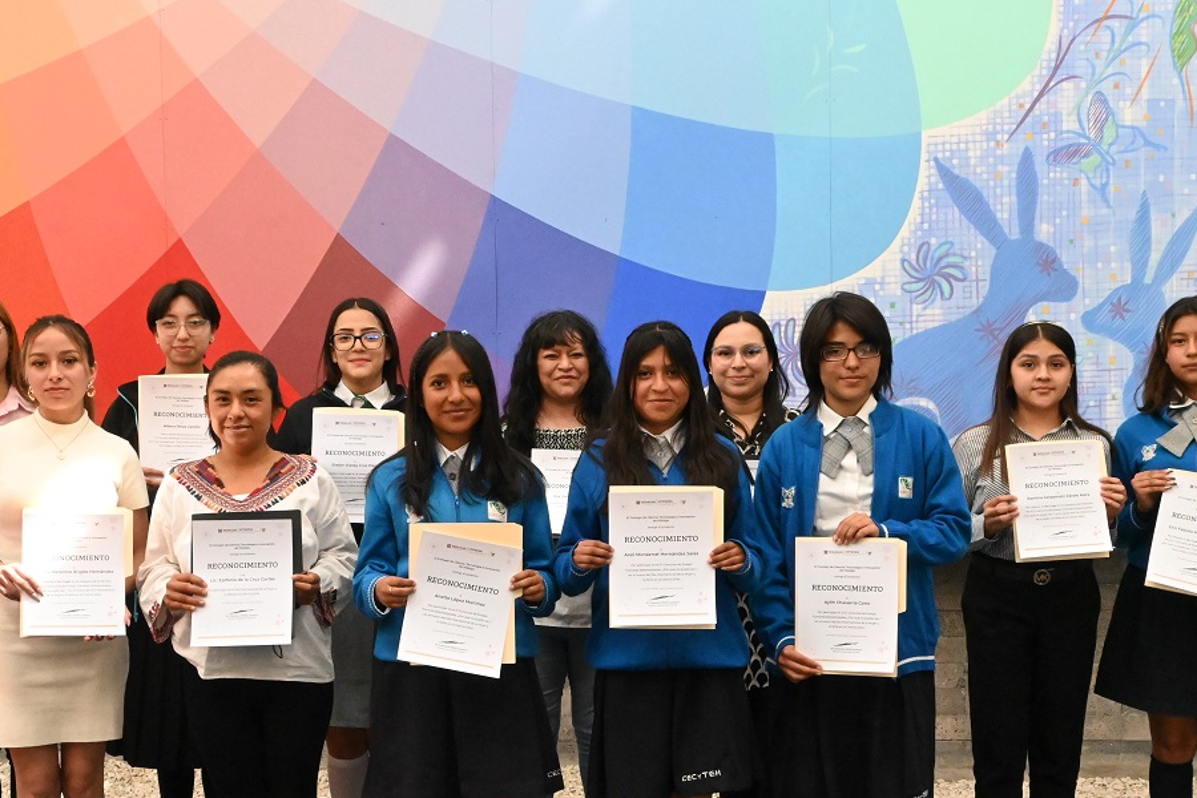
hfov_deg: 43.6
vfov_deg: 29.7
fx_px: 1496
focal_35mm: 45
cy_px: 508
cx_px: 563
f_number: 10
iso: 8000
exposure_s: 1/250
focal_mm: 22.5
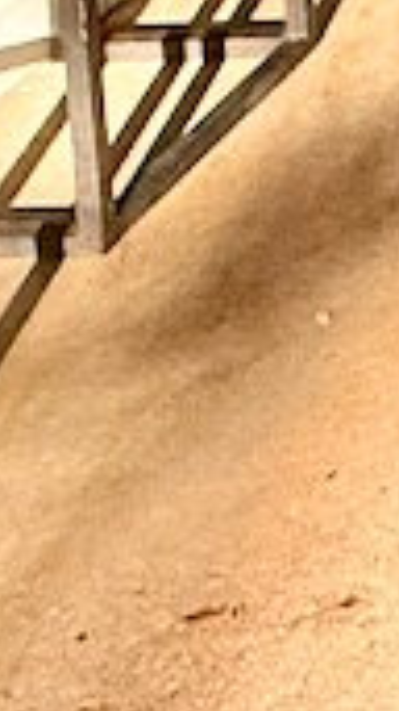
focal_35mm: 114
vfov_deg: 14.3
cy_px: -869
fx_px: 2147
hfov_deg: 7.6
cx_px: 1571
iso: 320
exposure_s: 1/99
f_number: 2.2
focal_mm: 2.22
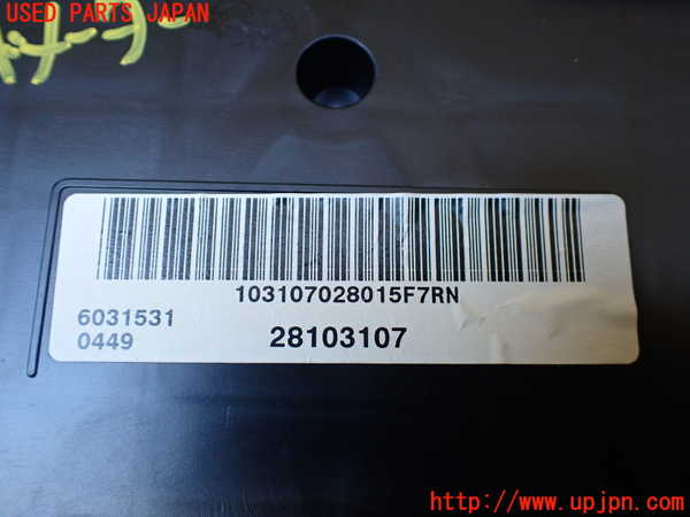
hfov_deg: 60.0
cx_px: 345
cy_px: 258
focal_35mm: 30
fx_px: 598
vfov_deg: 46.8
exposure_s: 1/125
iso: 320
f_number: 2.3
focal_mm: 5.4
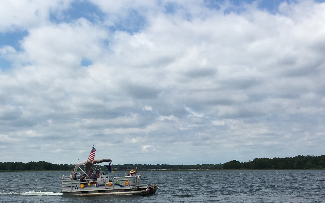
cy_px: 175
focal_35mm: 63
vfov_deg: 20.3
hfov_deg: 32.1
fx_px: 558
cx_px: 95
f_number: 2.2
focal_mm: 4.15
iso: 25
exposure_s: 1/2849
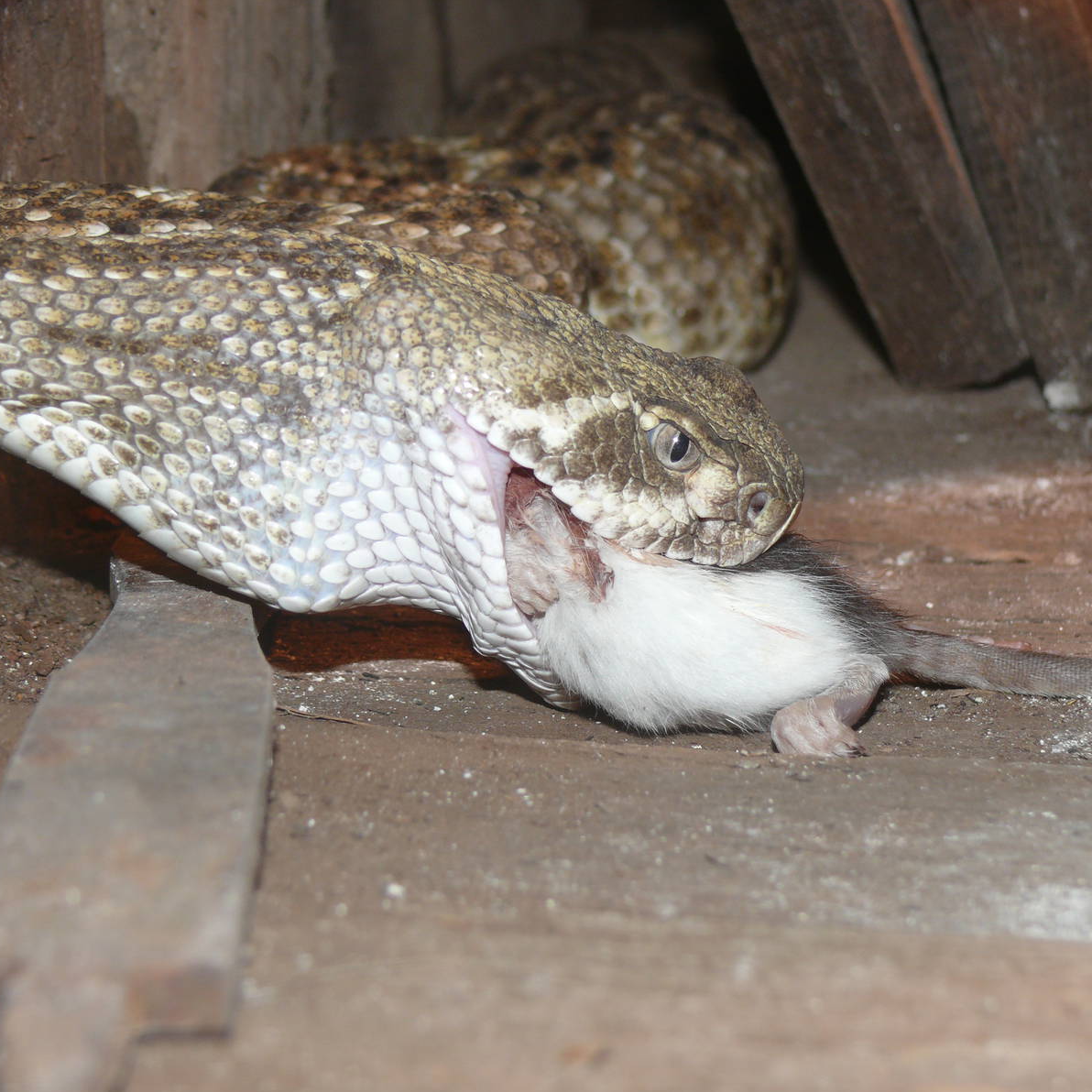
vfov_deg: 19.5
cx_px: 696
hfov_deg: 19.5
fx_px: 3176
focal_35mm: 89
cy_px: 548
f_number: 4
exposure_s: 1/30
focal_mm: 15.8
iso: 100
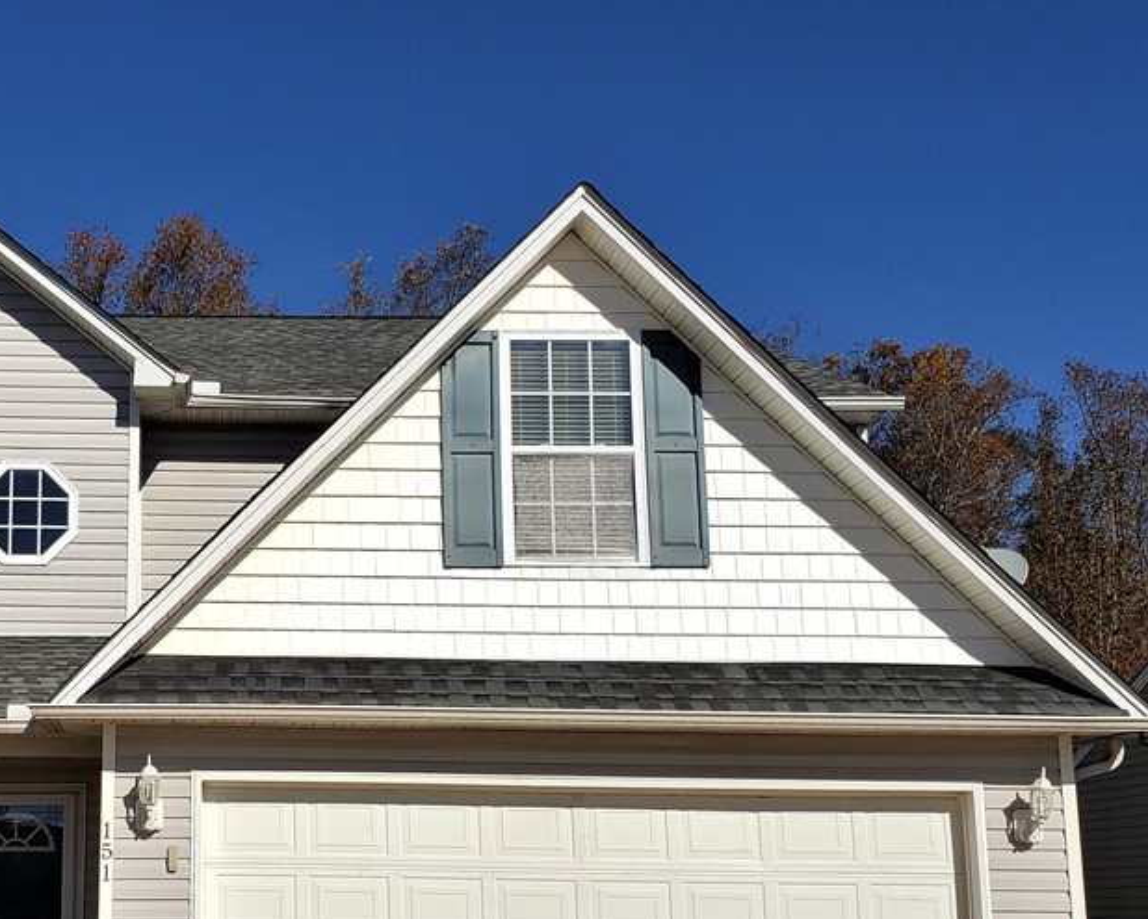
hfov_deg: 41.9
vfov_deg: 35.0
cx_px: 228
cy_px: 677
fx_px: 1428
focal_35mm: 42
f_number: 2.4
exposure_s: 1/2993
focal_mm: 4.3
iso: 50
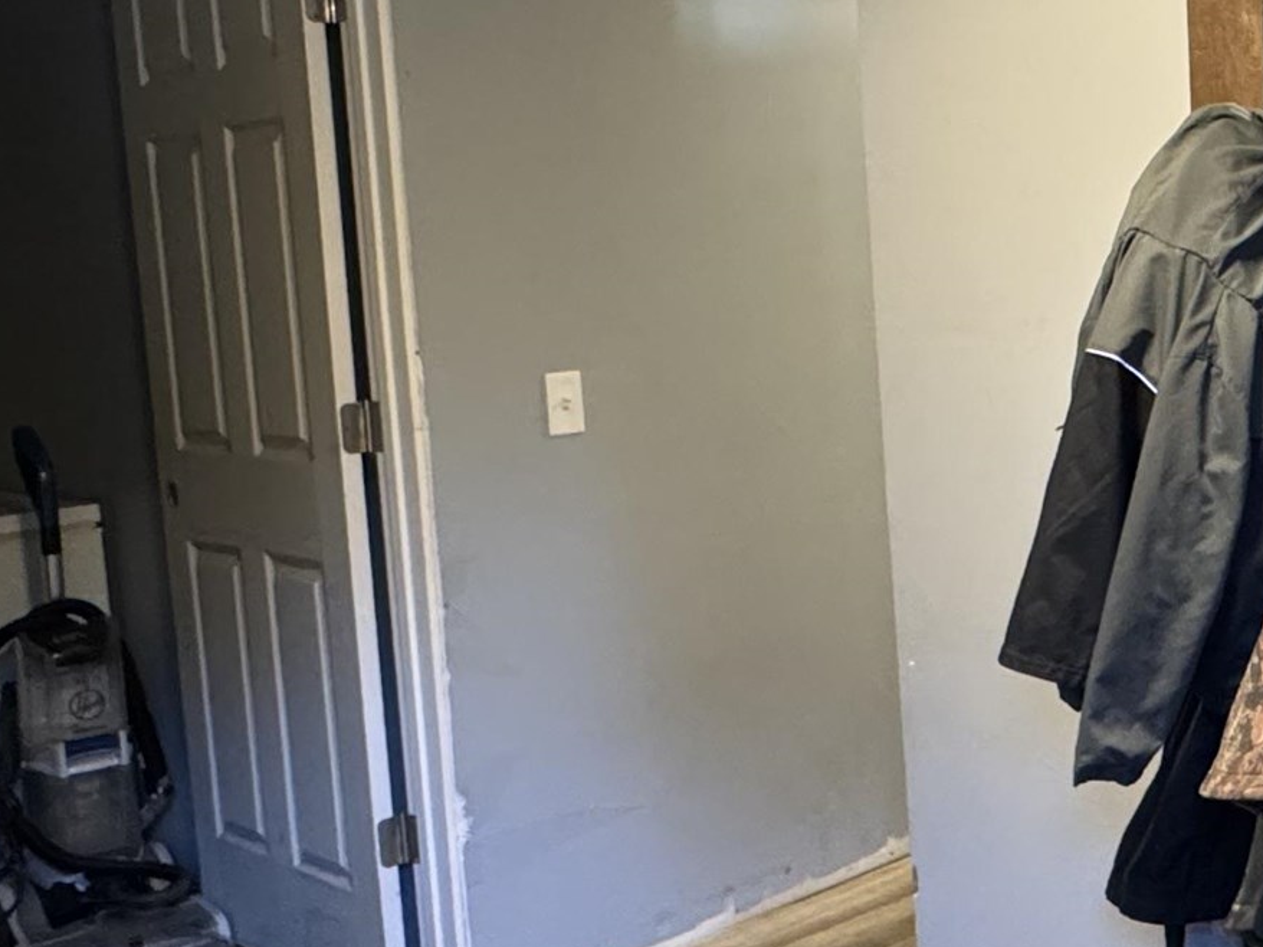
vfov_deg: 29.6
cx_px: 1319
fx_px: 1787
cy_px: 426
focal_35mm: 49
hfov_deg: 34.6
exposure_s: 1/60
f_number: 2.2
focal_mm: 2.22
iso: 640
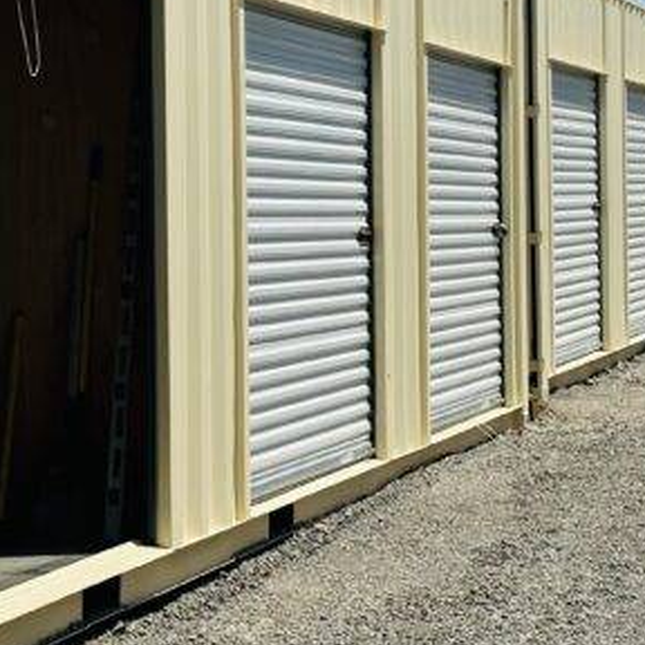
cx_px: 246
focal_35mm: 113
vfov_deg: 15.4
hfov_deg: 15.4
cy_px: 195
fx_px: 2382
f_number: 1.78
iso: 64
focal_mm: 6.86
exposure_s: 1/7634
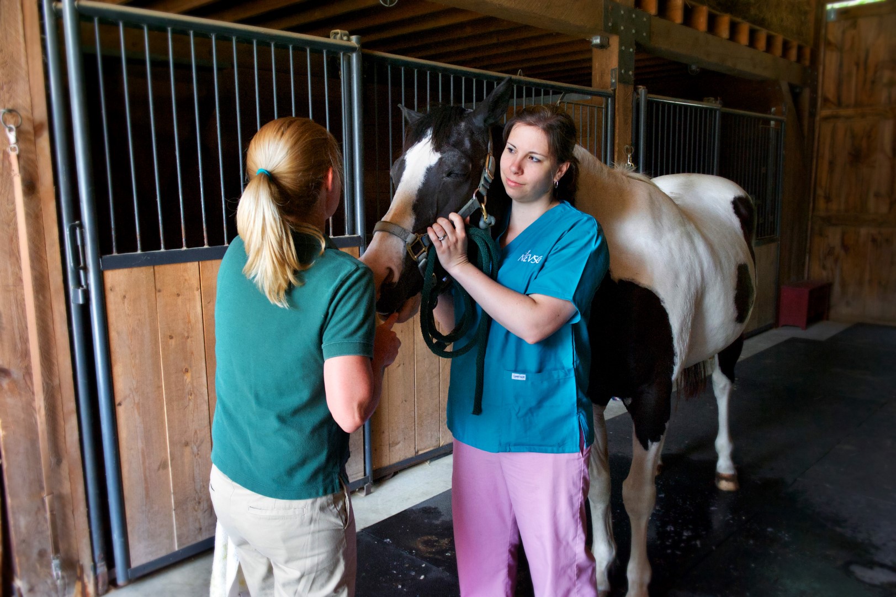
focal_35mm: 29
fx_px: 721
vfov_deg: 44.9
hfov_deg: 63.7
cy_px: 298
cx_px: 448
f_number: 5
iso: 5000
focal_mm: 29
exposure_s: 1/400
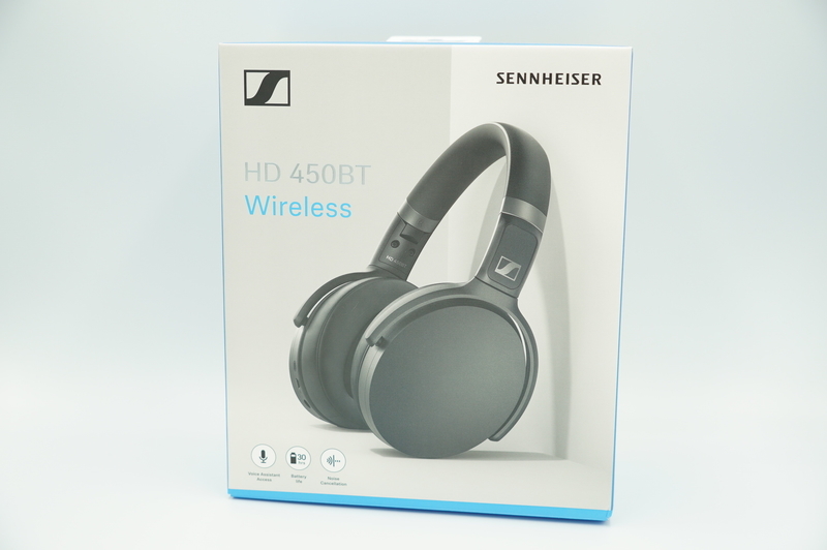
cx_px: 414
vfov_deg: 28.0
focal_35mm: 48
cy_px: 275
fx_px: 1102
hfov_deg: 41.1
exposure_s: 1/250
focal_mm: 32
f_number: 2.8
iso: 320
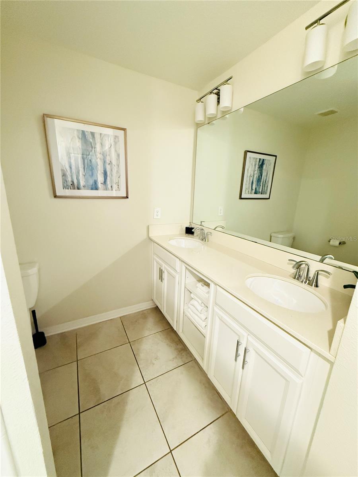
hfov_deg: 85.7
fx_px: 193
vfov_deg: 102.1
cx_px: 179
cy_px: 238
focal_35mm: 14
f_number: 2.2
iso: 1000
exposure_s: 1/60
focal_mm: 2.22
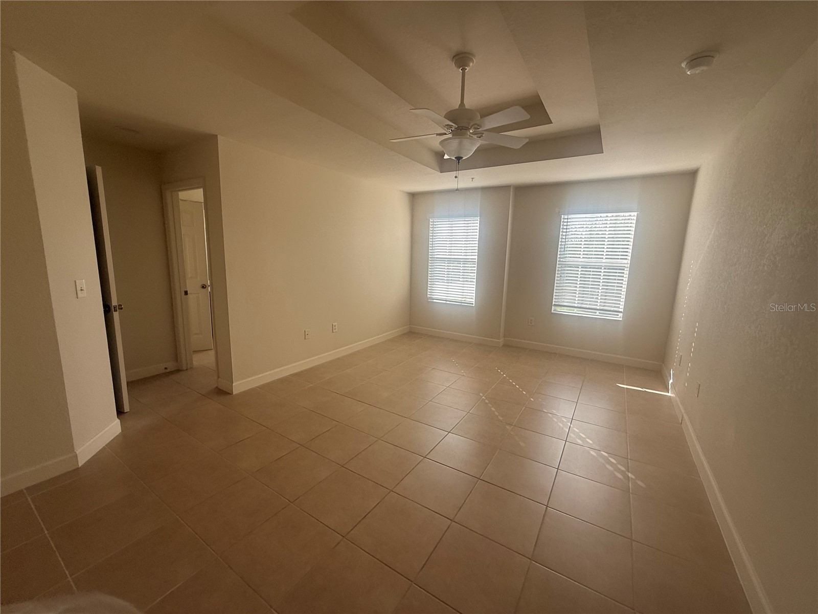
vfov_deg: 85.7
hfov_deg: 102.1
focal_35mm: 14
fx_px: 331
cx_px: 409
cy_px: 307
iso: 64
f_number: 2.2
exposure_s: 1/242
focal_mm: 2.22
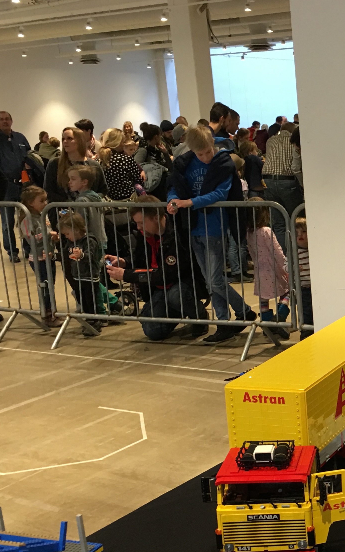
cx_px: 418
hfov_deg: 21.4
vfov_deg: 36.1
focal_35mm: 56
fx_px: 843
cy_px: 346
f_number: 2.2
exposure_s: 1/17
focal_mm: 4.15
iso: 64
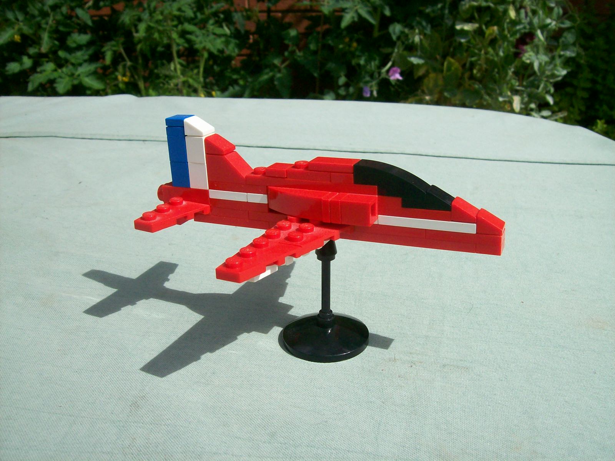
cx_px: 308
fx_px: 640
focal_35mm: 36
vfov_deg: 39.7
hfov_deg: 51.4
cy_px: 230
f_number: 4.8
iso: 80
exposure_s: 1/1374
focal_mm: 6
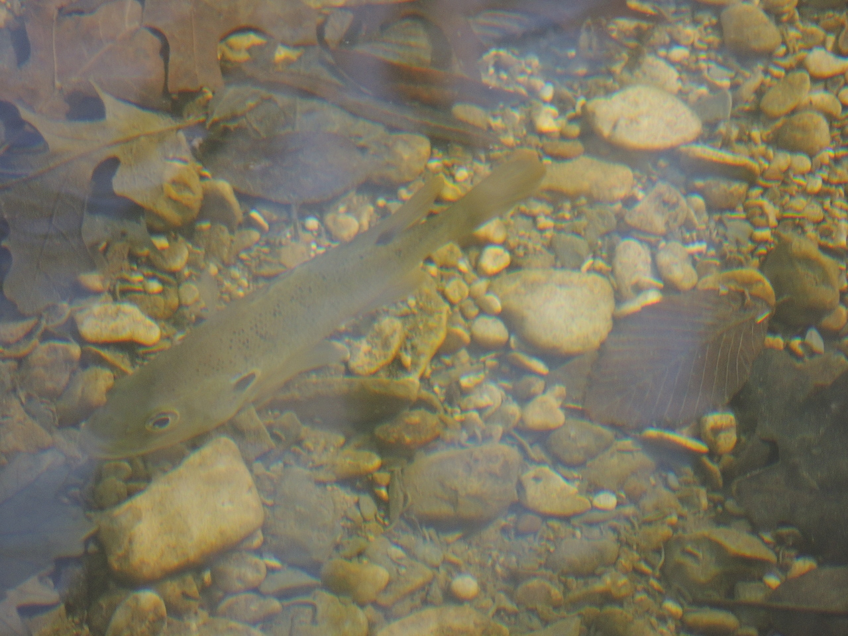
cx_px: 424
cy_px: 318
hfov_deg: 2.0
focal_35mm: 1000
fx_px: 24497
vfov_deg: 1.5
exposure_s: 1/200
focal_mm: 180
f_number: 5.9
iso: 400
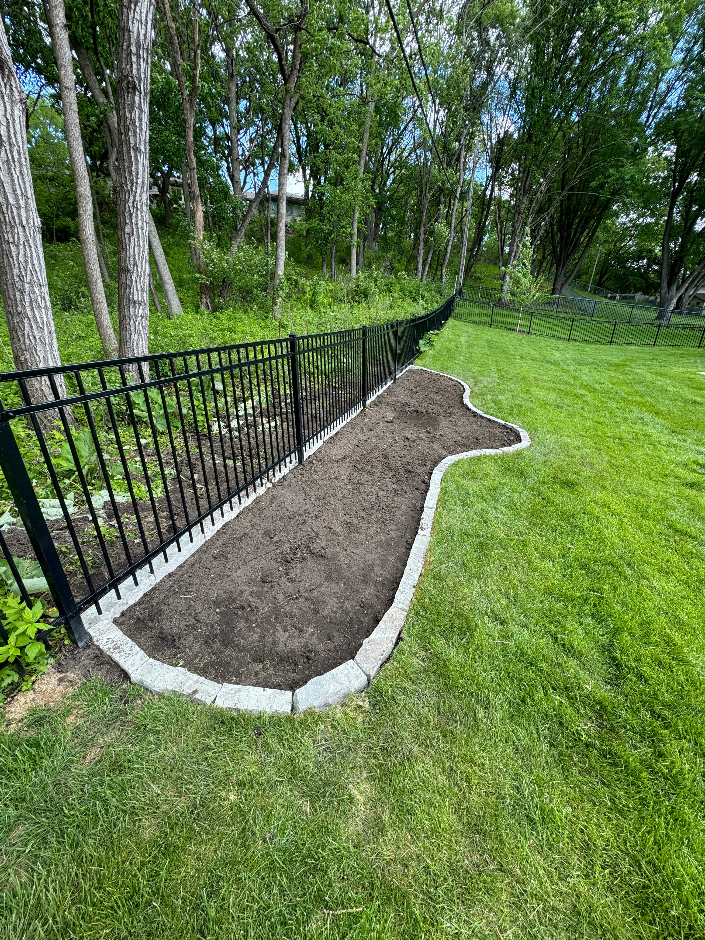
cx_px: 352
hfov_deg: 85.7
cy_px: 470
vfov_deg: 102.1
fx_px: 380
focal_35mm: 14
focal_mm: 2.22
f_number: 2.2
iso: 40
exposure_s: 1/145
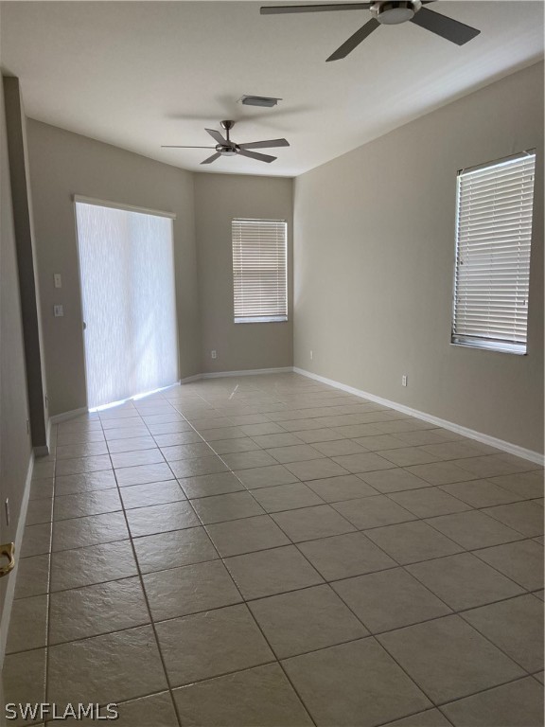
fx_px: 546
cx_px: 272
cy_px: 364
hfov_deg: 53.1
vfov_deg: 67.3
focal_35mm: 26
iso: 100
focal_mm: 4.25
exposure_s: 1/121
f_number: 1.8
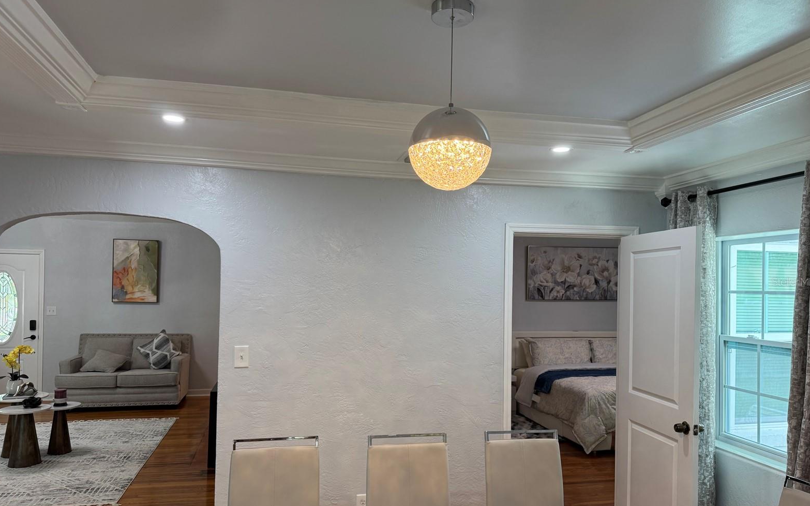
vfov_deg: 47.5
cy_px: 281
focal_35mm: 26
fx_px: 574
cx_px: 407
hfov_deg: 70.4
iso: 125
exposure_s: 1/120
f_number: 1.78
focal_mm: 6.76
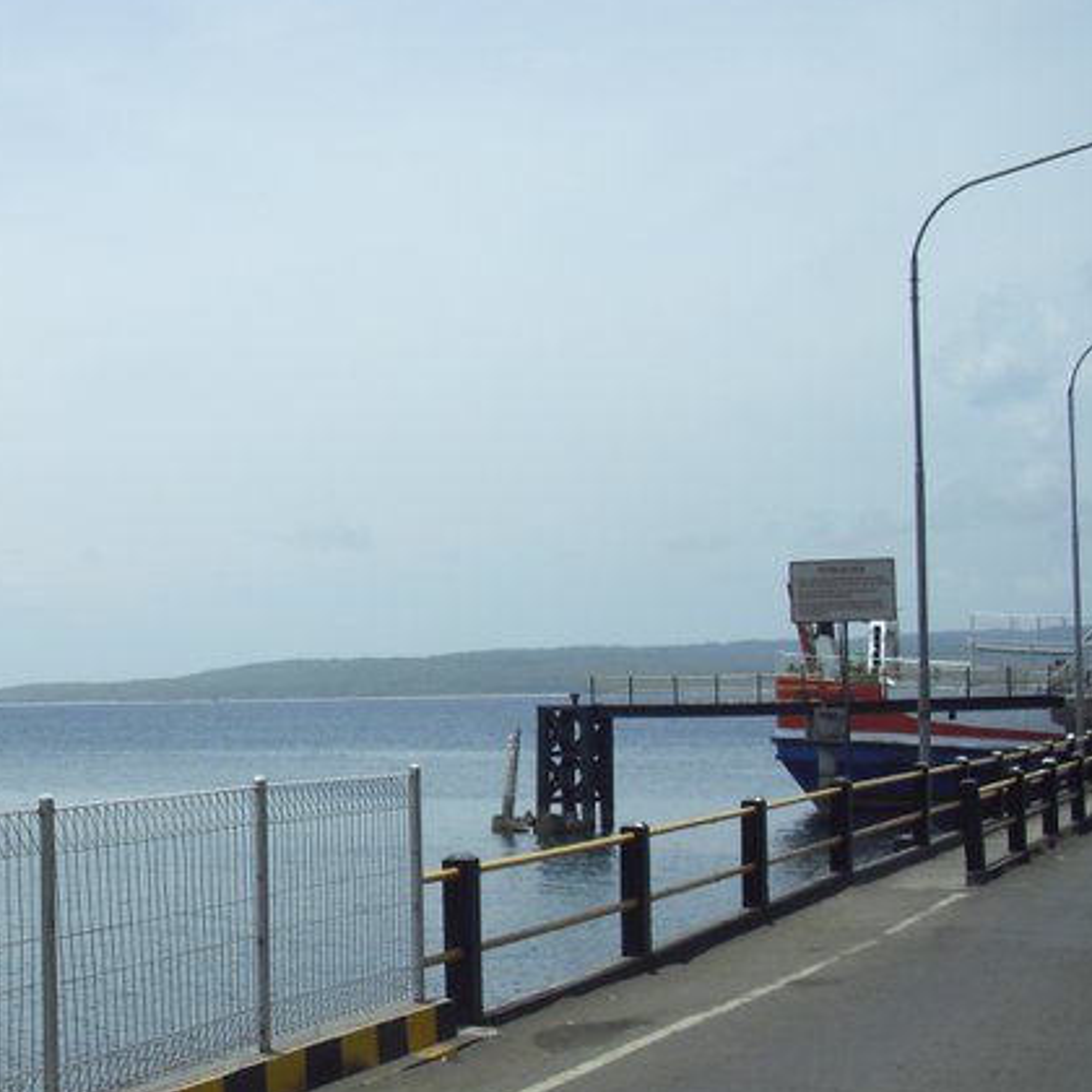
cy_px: 640
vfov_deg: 26.8
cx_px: 148
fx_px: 2284
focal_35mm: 64
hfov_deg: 26.2
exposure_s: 1/400
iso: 100
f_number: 8
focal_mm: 6.2
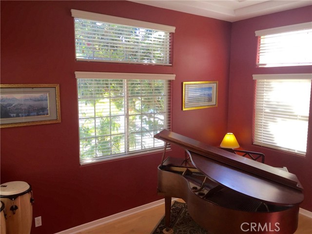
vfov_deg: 48.2
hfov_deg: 61.7
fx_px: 261
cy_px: 117
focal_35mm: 29
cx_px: 156
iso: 40
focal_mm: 4.15
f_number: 2.2
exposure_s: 1/60
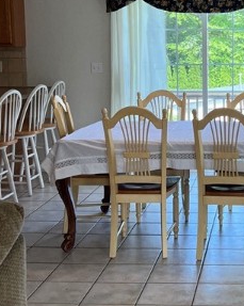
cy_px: 129
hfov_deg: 21.7
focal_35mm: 68
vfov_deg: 27.9
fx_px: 615
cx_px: 241
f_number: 1.5
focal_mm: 5.7
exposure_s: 1/120
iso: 40
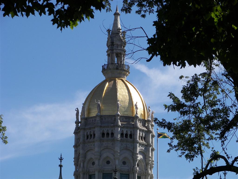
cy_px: 90
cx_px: 119
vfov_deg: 8.3
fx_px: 1231
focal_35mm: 179
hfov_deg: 11.0
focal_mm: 29.8
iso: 64
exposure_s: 1/640
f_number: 5
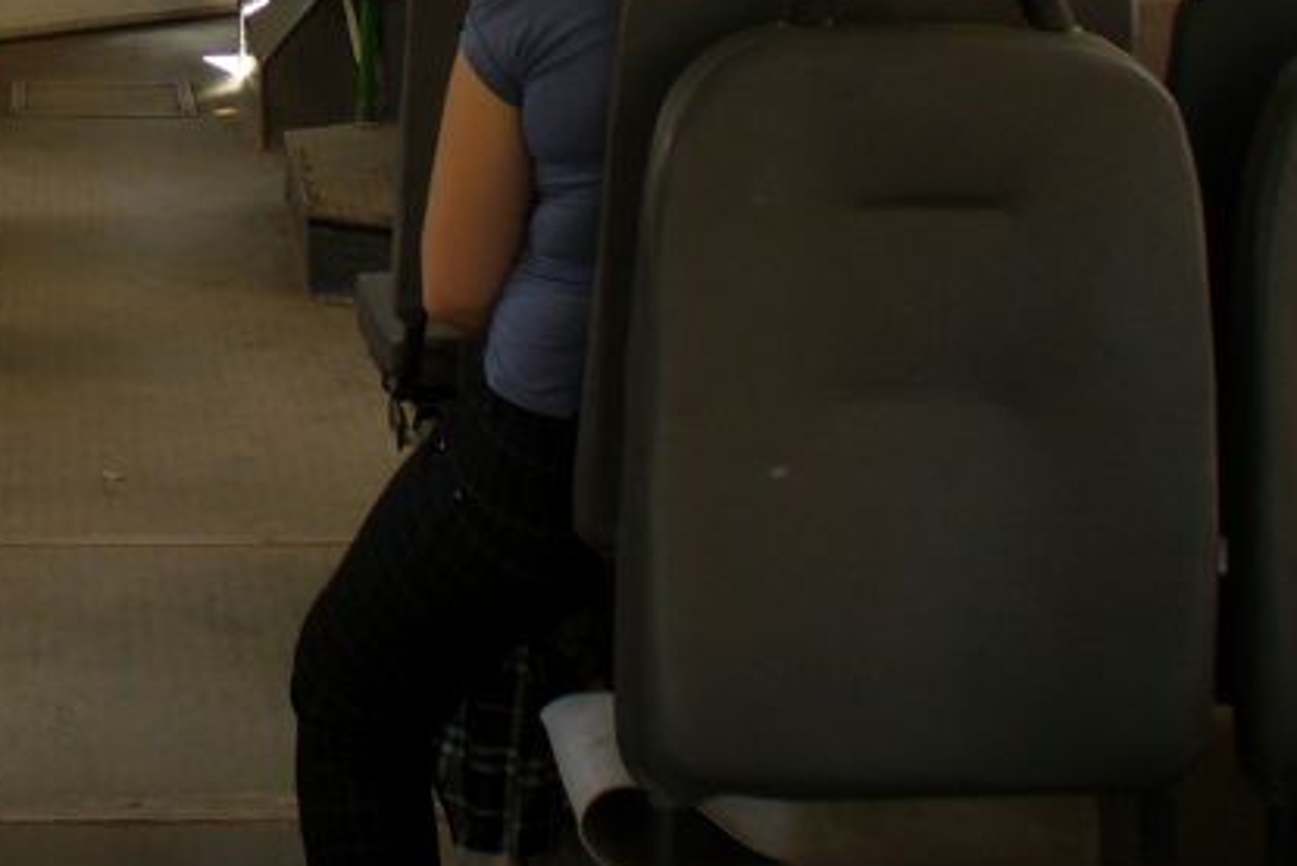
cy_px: -194
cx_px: 53
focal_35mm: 95
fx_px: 3424
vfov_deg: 14.0
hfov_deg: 20.9
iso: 80
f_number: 2.8
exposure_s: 1/100
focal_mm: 6.1
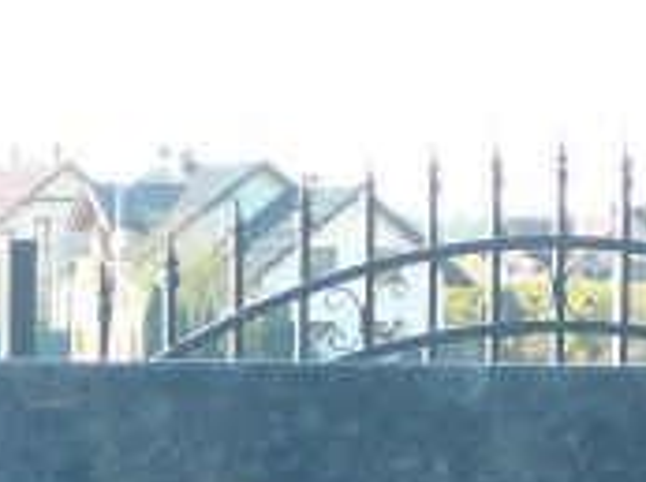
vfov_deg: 6.0
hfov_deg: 8.2
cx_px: 239
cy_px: 829
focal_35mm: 241
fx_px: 4488
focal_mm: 9.7
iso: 80
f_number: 3.6
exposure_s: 1/100
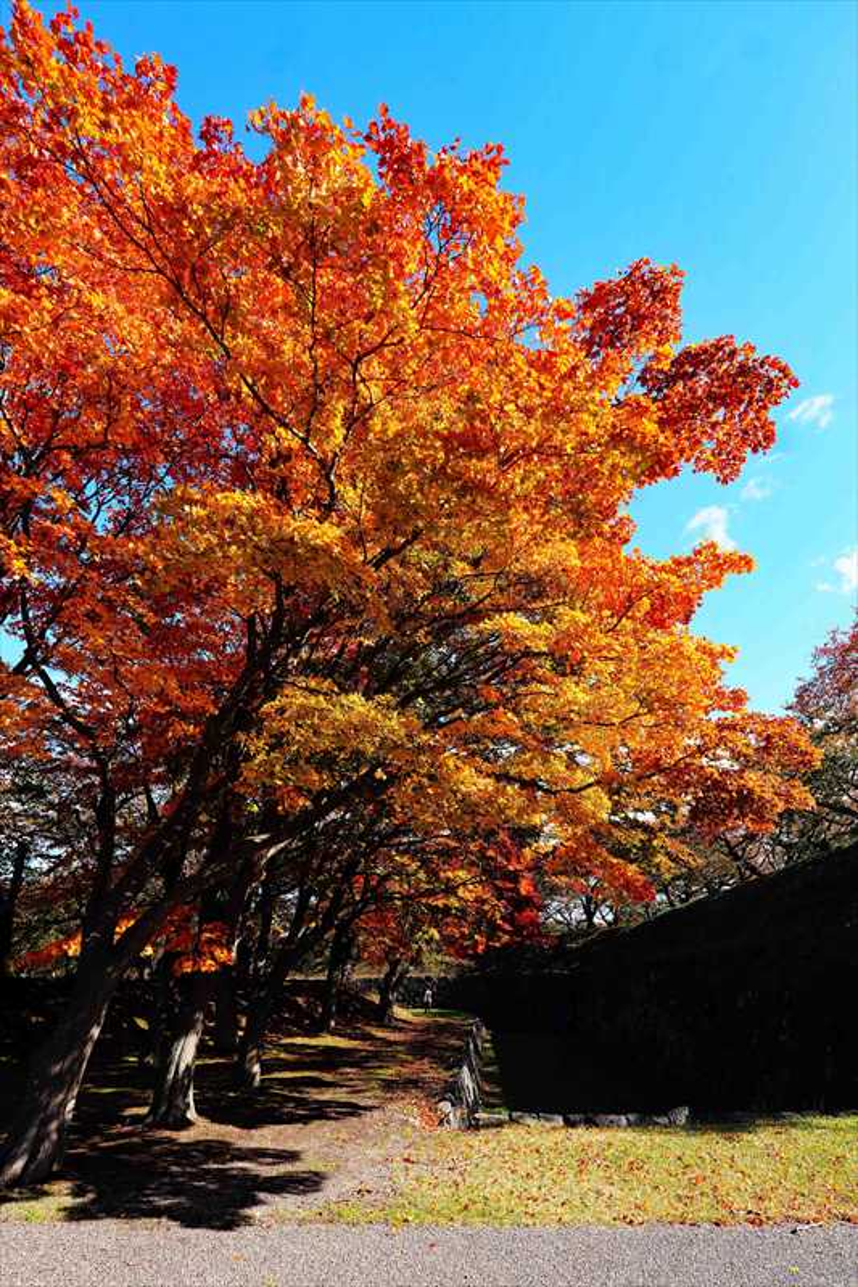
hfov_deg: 77.3
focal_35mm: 15
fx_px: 536
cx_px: 429
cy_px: 644
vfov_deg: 100.4
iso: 200
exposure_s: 1/200
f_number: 8
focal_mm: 10
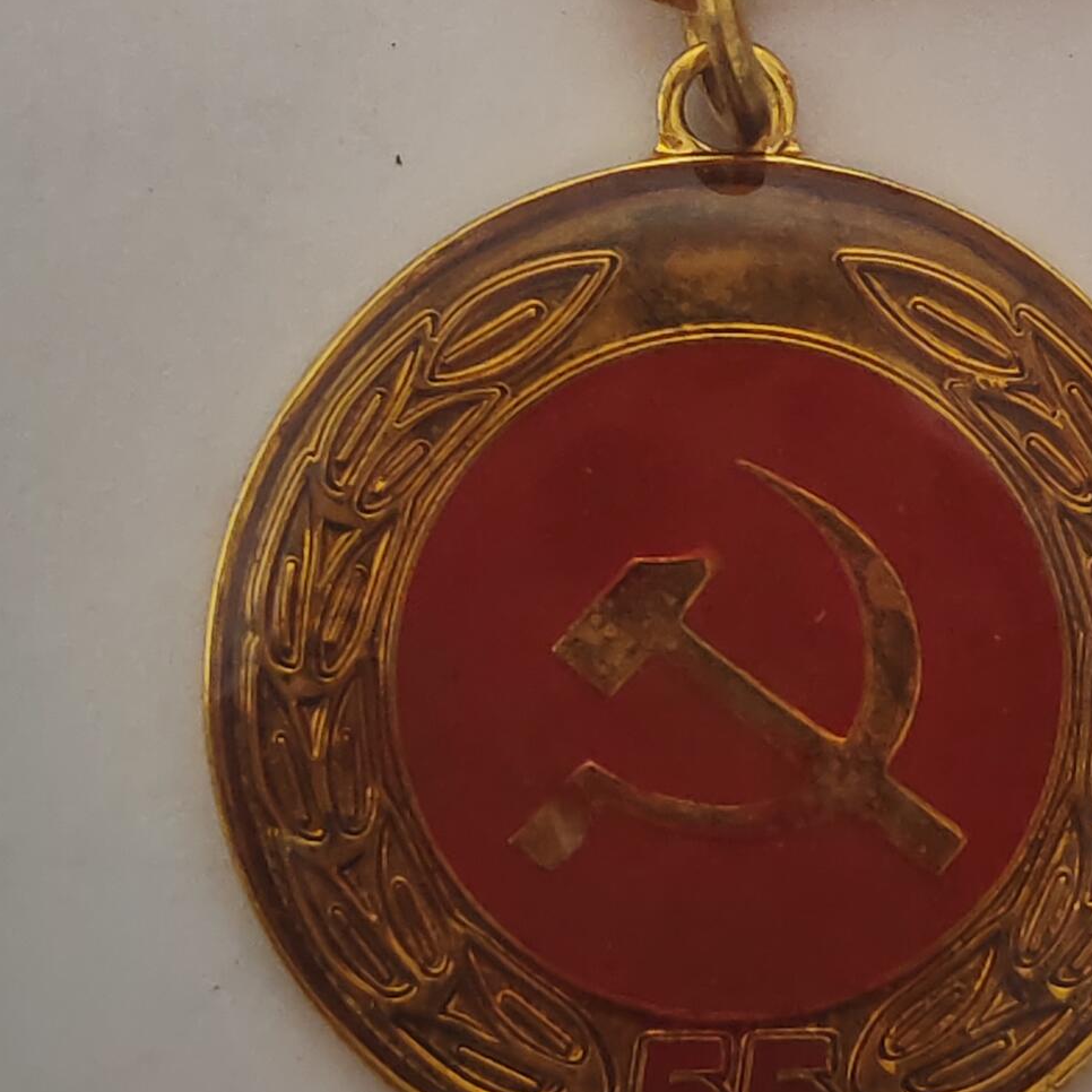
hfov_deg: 15.5
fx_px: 3997
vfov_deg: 15.5
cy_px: 309
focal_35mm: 112
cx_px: 739
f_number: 1.95
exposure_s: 1/25
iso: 500
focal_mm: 5.52
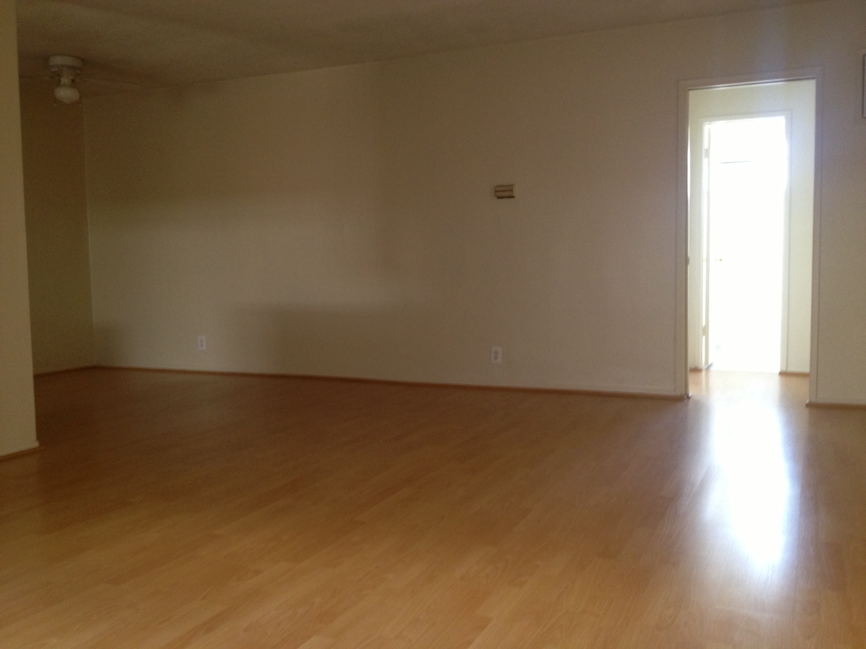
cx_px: 433
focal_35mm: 35
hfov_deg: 52.6
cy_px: 324
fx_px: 876
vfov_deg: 40.7
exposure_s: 1/20
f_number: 2.4
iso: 125
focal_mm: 4.28
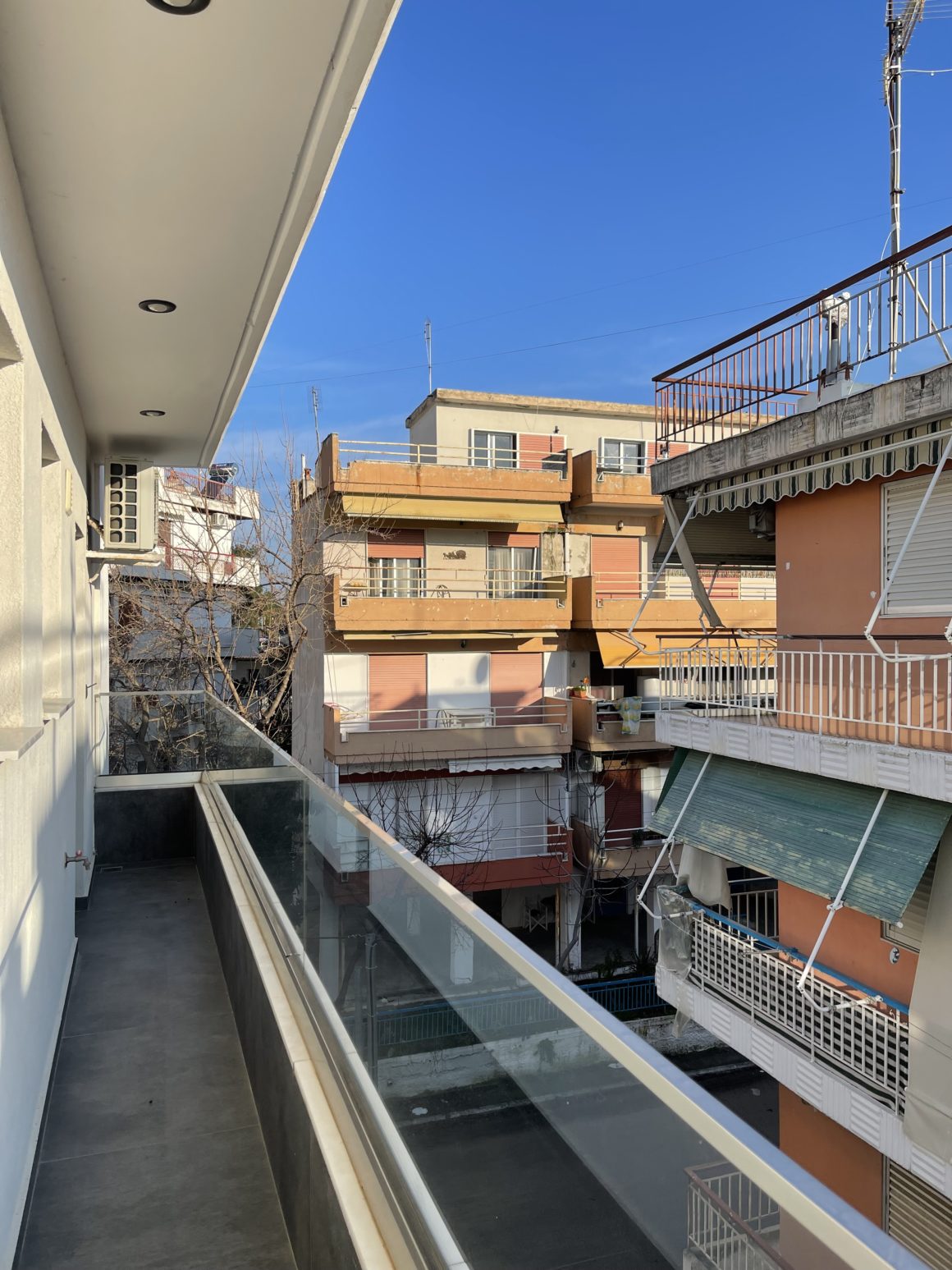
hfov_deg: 54.9
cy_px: 635
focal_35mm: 25
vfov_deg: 69.4
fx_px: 917
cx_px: 476
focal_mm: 5.1
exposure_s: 1/2857
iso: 32
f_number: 1.6
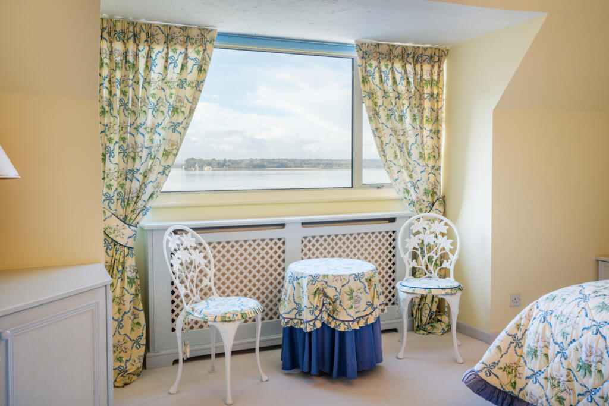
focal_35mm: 35
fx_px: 592
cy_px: 203
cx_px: 304
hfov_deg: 54.4
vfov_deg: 37.9
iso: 250
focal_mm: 35
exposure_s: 1/160
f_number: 11
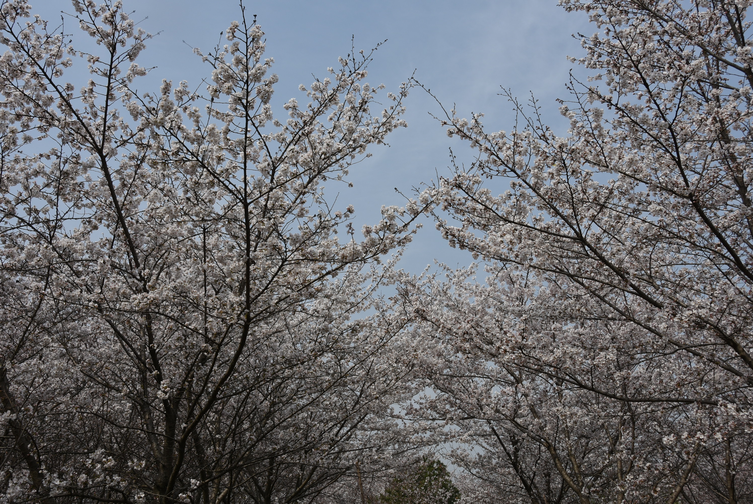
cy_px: 252
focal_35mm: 33
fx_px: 691
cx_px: 376
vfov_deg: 40.0
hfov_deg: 57.2
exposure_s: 1/400
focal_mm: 22
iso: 100
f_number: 10
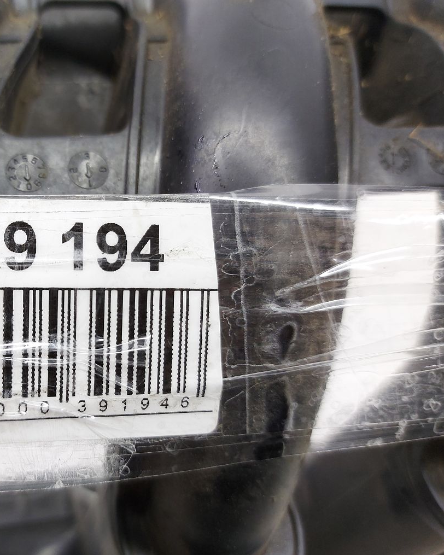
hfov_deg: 44.0
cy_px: 274
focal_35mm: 32
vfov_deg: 55.7
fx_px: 526
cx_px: 101
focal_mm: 5.23
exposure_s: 1/50
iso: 125
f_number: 1.8
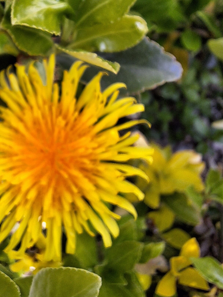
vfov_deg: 46.3
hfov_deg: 35.5
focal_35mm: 40
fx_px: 343
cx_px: 68
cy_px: 106
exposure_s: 1/100
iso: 64
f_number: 2.4
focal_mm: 2.13
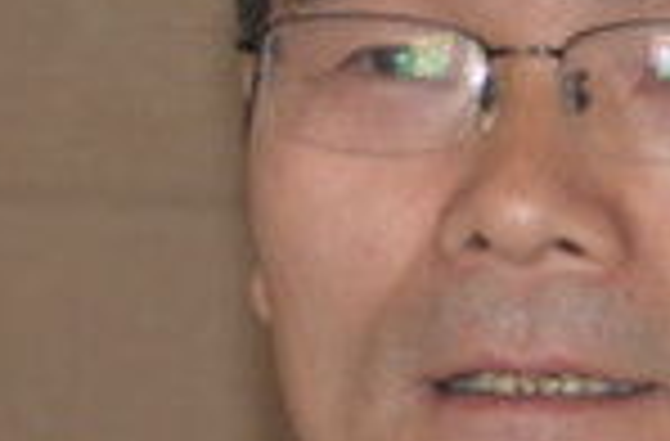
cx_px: 746
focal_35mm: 847
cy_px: 587
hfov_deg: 2.4
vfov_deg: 1.6
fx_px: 15692
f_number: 5.6
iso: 800
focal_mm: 105
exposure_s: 1/60
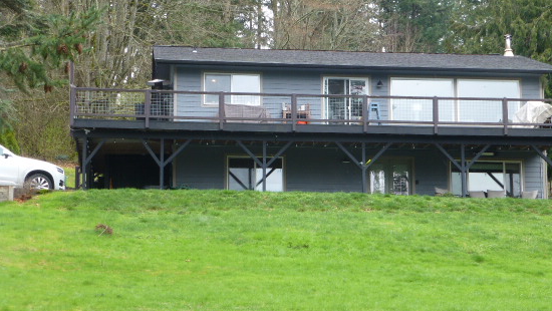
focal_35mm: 95
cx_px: 319
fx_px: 1391
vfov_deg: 12.8
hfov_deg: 22.4
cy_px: 141
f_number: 5
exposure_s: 1/60
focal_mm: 13.3
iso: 125
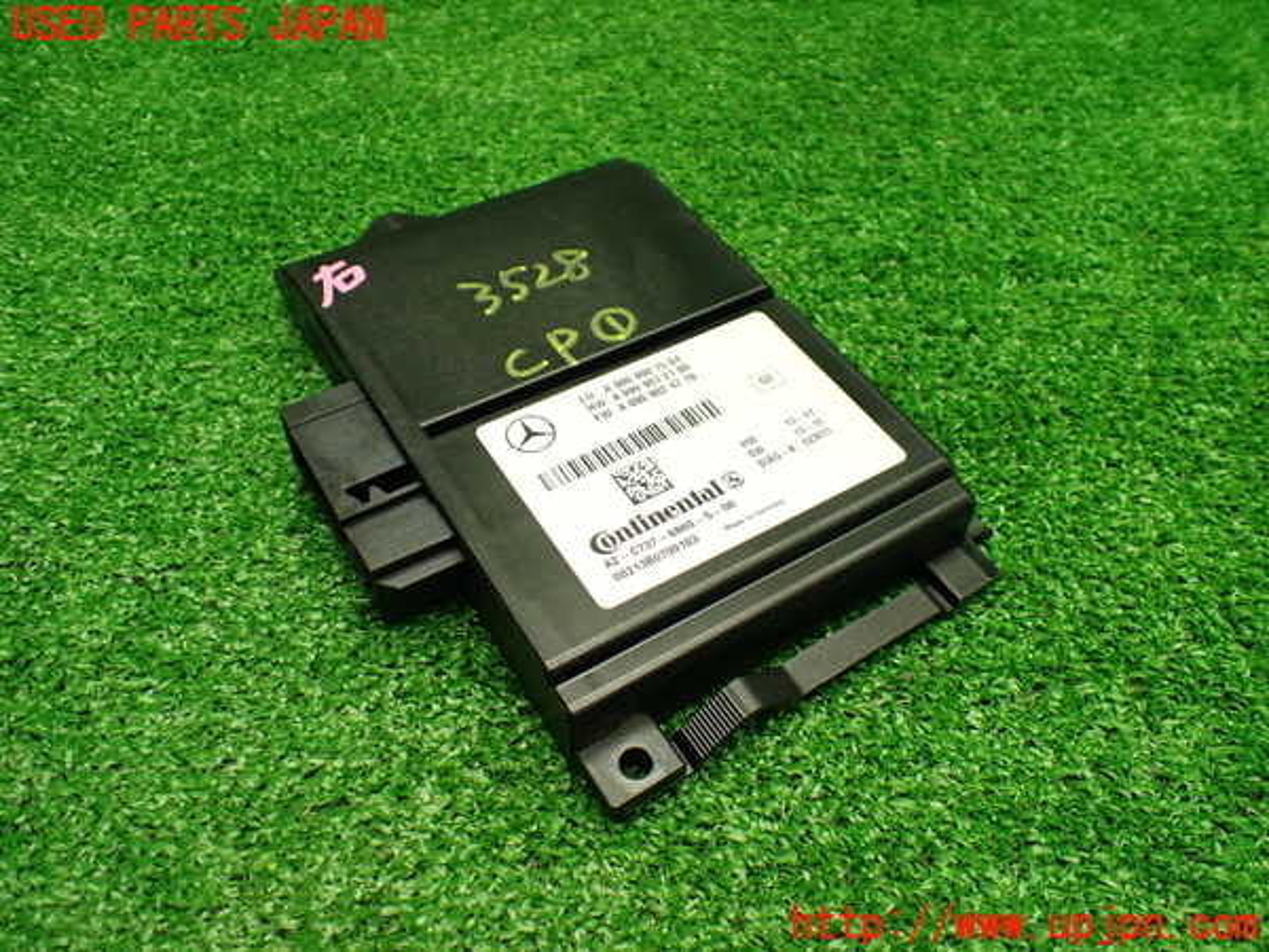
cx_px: 634
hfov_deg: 60.0
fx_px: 1100
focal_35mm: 30
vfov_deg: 46.8
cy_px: 476
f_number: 2.3
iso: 500
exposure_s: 1/125
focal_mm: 5.4
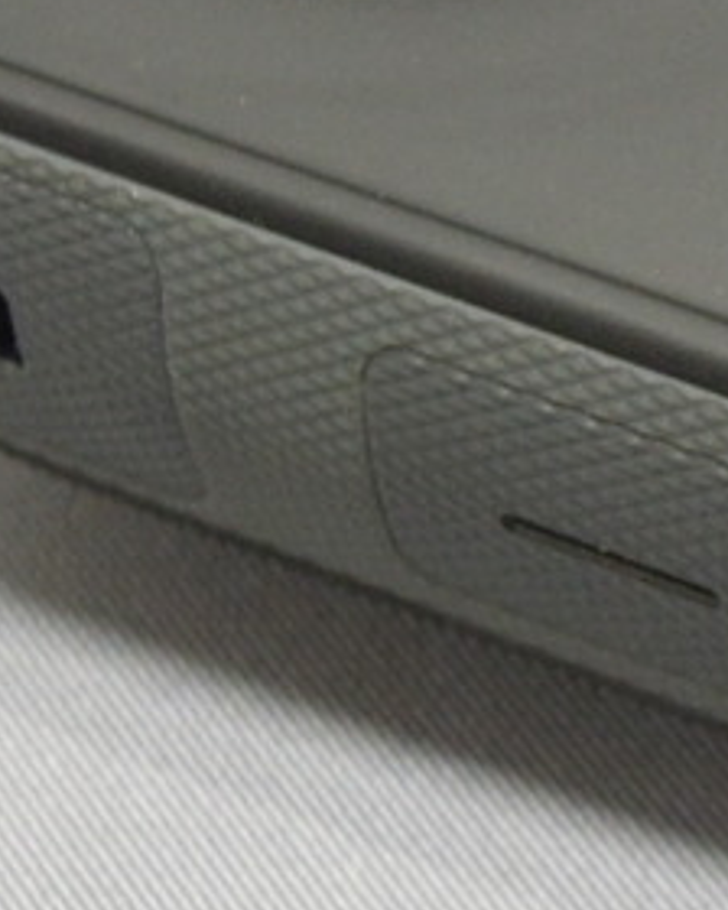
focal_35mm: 209
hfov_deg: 7.2
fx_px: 5629
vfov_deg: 9.2
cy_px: 406
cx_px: 1362
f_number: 3.3
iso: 400
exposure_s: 1/25
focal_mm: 9
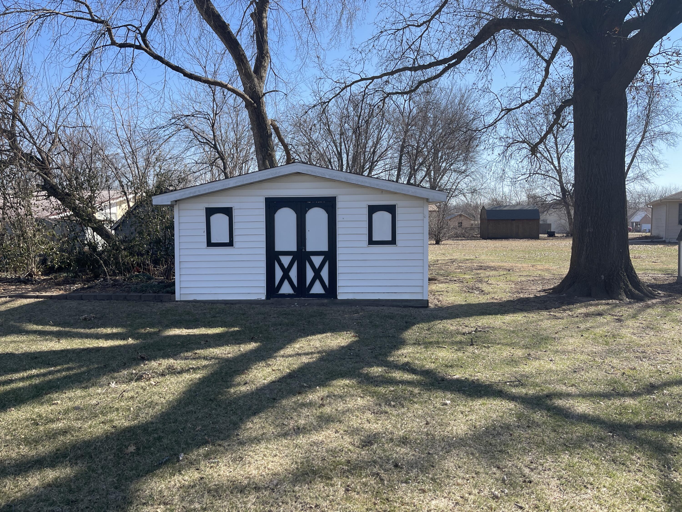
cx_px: 341
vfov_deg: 54.9
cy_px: 256
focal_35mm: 25
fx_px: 493
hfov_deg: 69.4
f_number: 1.6
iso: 32
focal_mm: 5.1
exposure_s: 1/1795
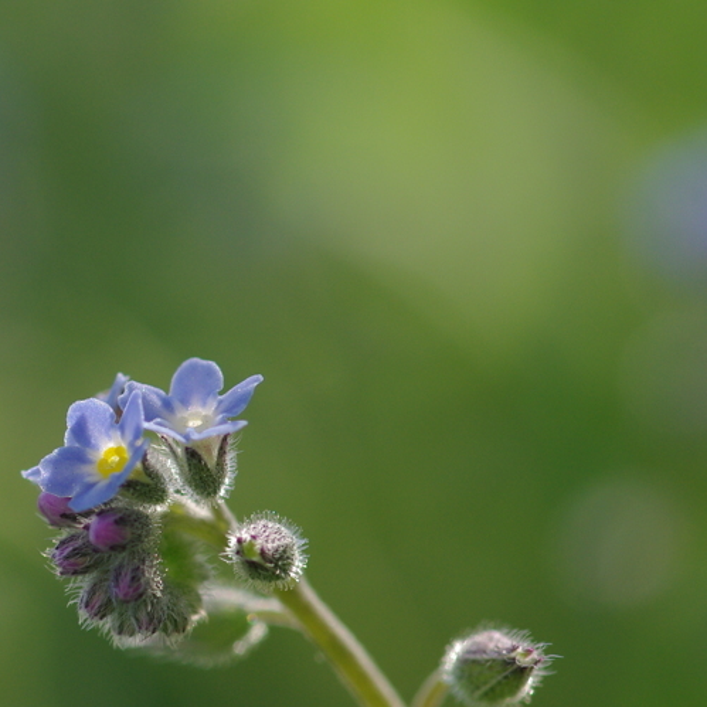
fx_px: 6054
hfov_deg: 6.7
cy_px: 407
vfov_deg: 6.7
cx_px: 50
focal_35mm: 262
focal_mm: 100
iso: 200
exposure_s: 1/180
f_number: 6.7
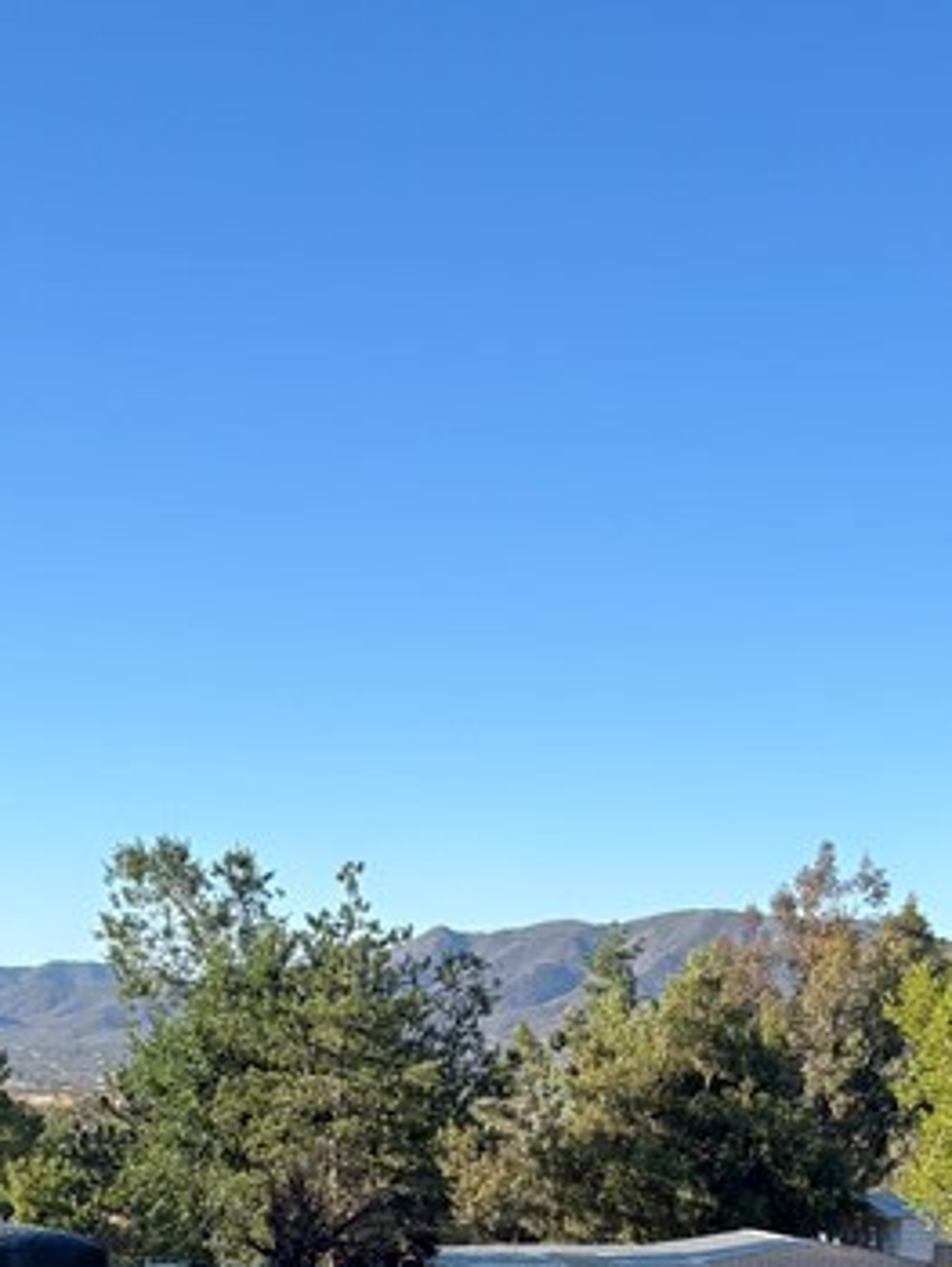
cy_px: 1528
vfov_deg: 23.4
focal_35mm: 76
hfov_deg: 19.2
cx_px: 188
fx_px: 2783
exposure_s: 1/1695
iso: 50
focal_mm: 5.96
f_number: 1.6
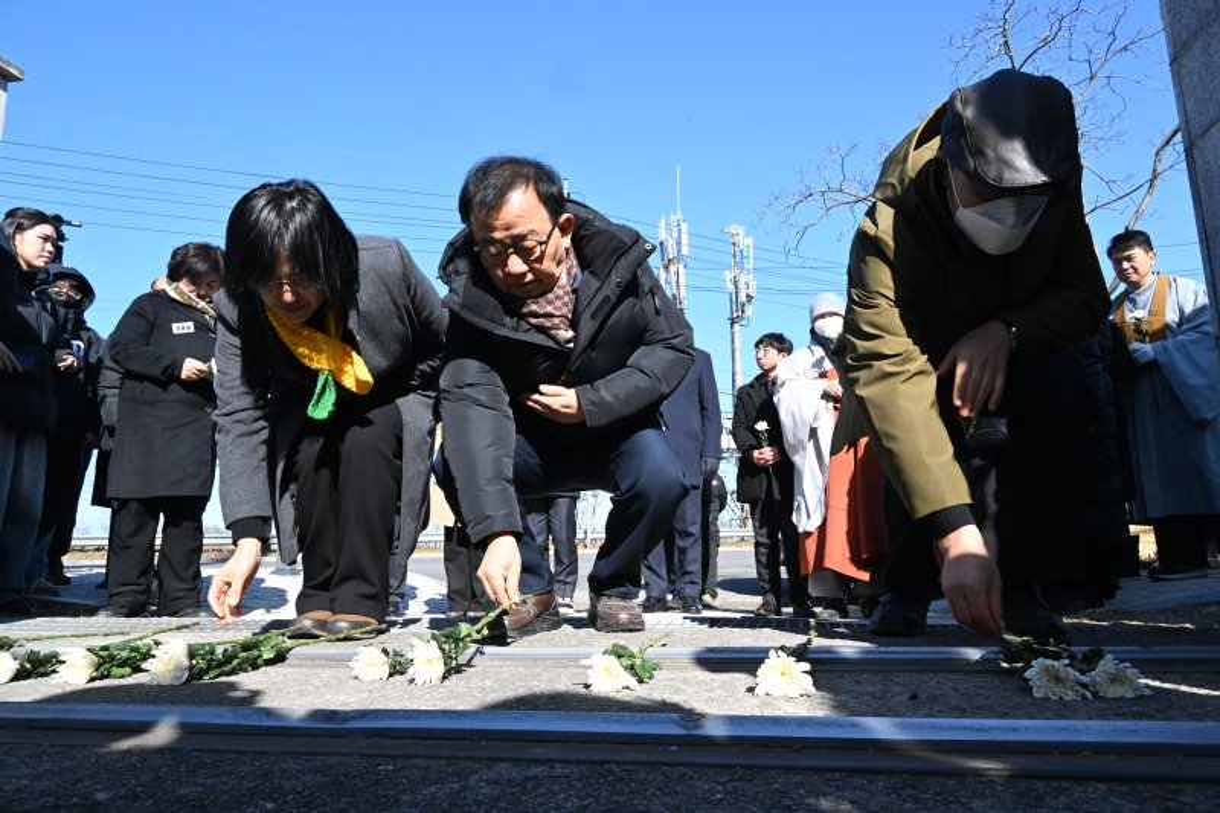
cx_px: 610
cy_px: 406
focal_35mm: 24
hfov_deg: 73.8
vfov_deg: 53.1
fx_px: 813
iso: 2000
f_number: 13
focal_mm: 24
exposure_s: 1/800
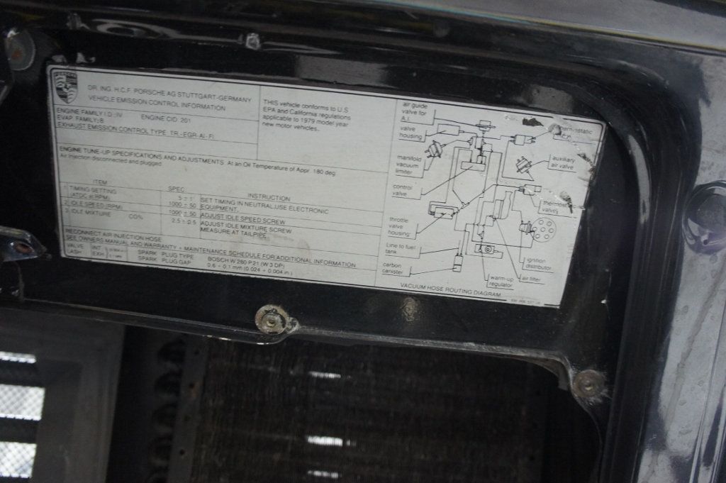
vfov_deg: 47.9
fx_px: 544
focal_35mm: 27
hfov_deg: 67.4
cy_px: 242
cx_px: 363
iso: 1600
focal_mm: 18
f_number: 3.5
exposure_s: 1/20
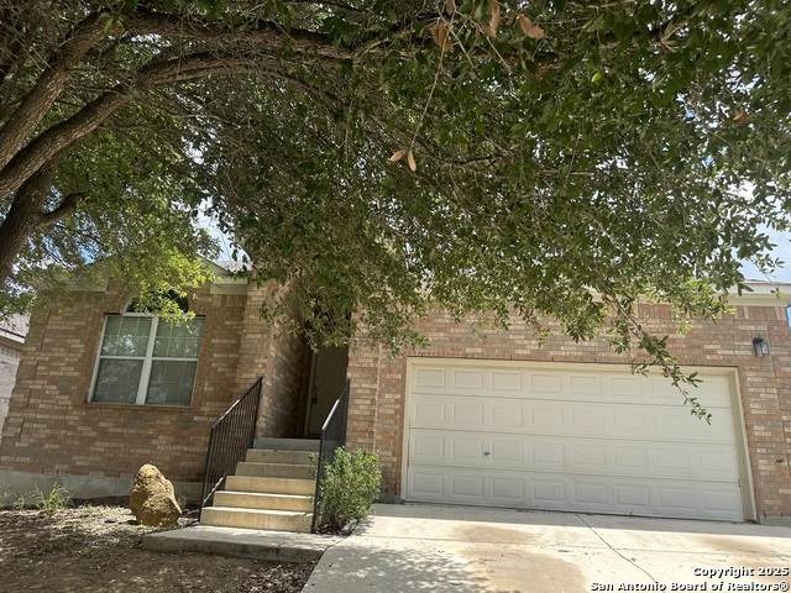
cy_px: 296
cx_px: 396
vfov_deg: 56.8
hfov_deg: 71.6
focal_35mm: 24
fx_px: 548
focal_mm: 6.86
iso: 80
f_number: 1.78
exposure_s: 1/1304
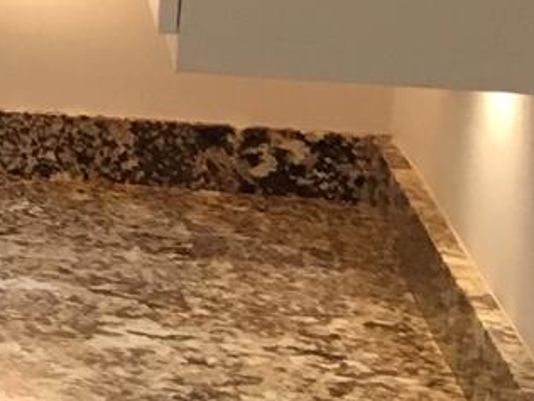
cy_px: 29
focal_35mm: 185
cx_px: -1063
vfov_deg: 8.0
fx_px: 2854
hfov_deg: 8.8
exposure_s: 1/30
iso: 80
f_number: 2.2
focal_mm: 4.15
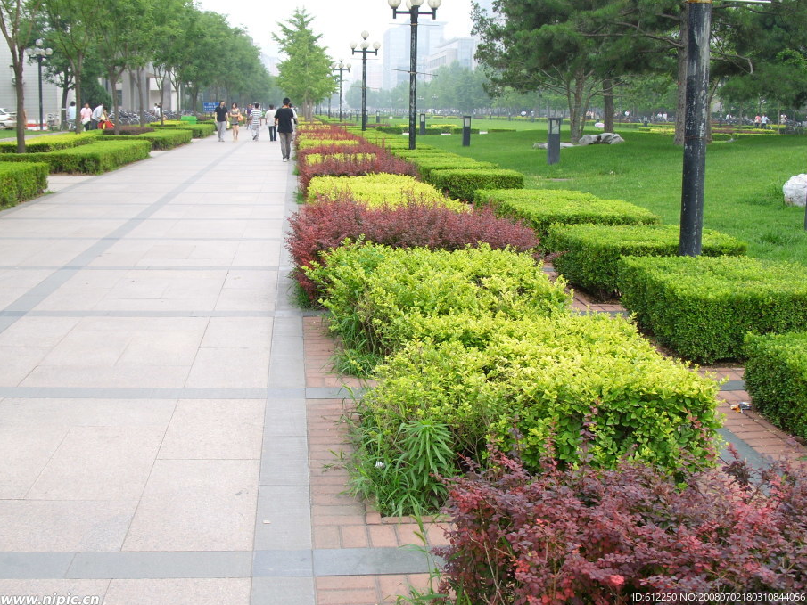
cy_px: 273
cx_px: 367
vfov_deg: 33.6
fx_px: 1003
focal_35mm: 43
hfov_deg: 43.8
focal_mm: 7.8
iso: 50
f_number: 4
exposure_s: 1/154
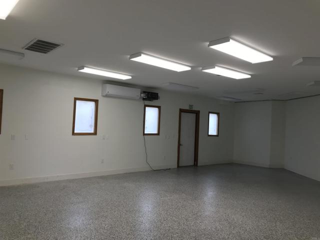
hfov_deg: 63.4
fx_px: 259
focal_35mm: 28
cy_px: 120
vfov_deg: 49.7
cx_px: 160
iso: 32
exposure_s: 1/120
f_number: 1.8
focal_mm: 3.99
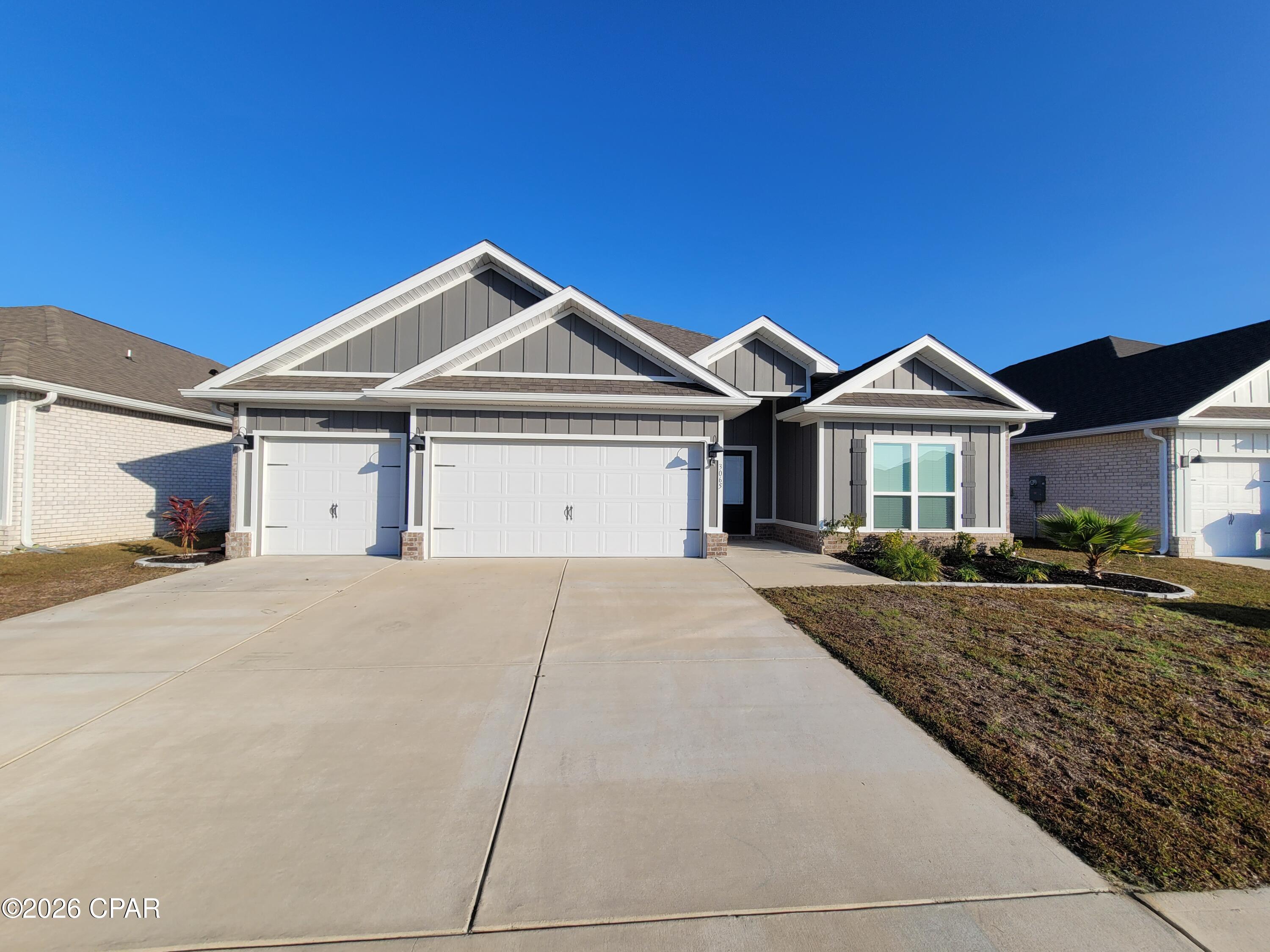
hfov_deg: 106.2
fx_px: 477
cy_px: 476
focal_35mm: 13
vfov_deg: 89.9
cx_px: 635
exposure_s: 1/1978
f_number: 2.2
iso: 50
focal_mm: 2.2
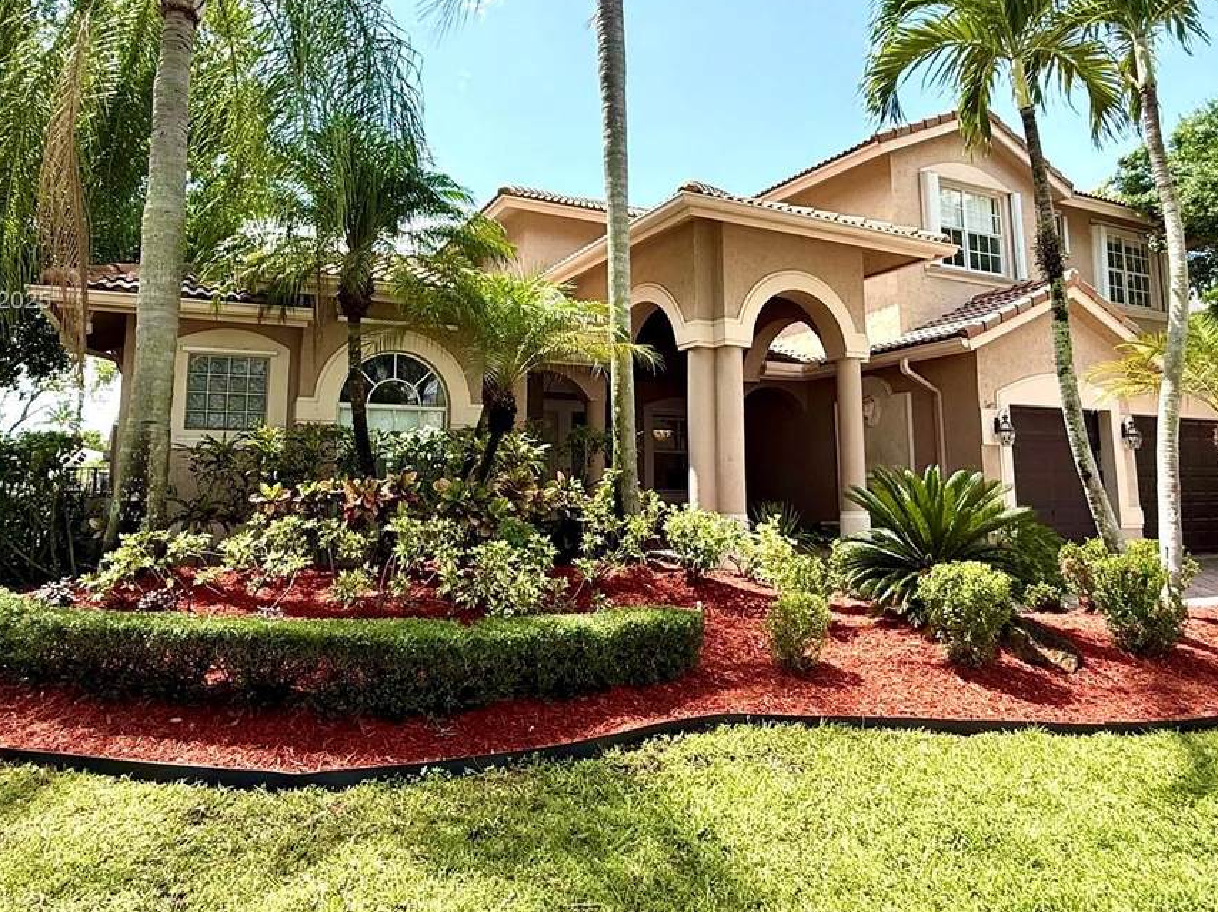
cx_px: 600
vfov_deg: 61.8
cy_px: 303
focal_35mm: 21
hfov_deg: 79.0
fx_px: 739
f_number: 2.2
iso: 50
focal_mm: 2.22
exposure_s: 1/1312
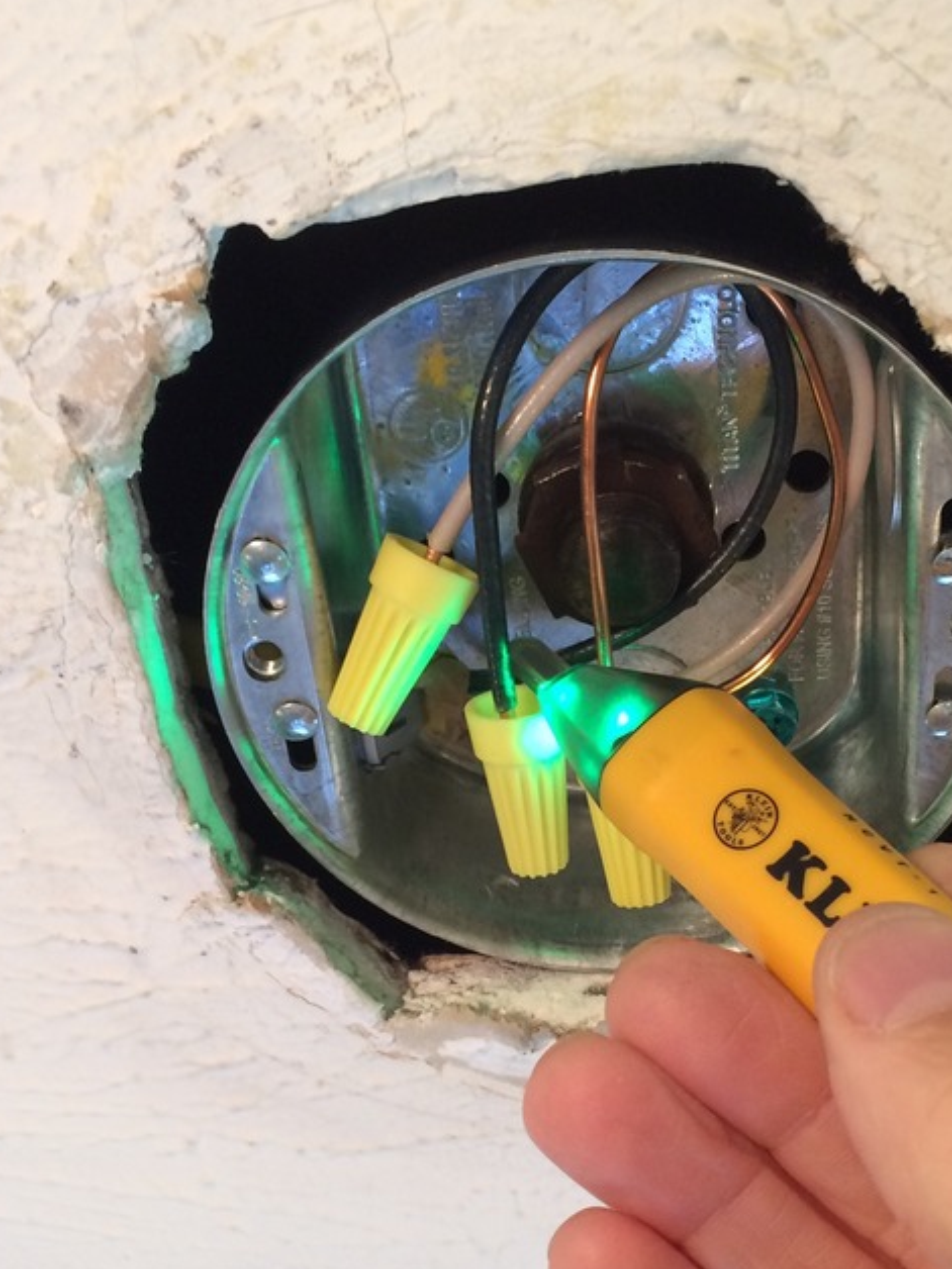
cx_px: 600
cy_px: 778
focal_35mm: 48
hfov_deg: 30.1
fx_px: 1760
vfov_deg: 39.4
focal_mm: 4.15
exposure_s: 1/30
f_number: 2.2
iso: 80
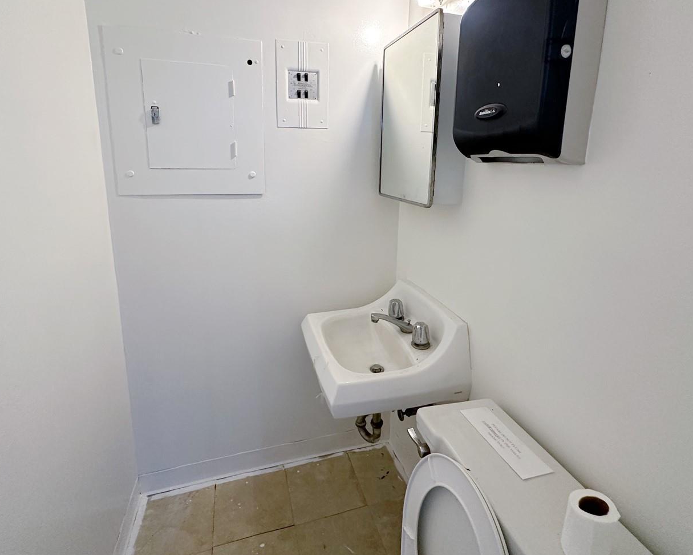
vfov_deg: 73.2
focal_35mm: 18
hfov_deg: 86.4
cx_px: 339
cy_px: 230
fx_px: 369
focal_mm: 2.22
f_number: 2.2
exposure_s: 1/120
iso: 250
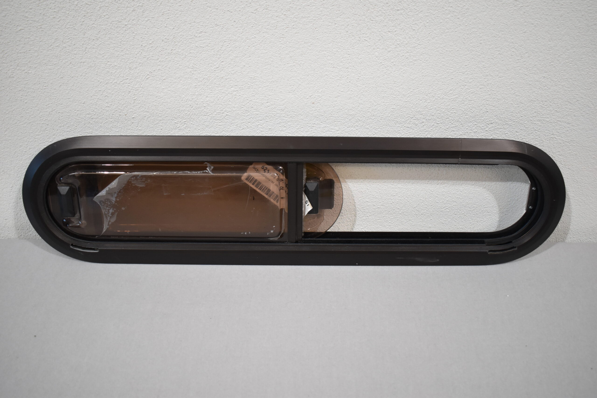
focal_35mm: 34
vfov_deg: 38.4
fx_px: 572
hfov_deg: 55.1
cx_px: 298
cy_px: 199
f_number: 3.8
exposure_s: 1/200
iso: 800
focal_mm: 23
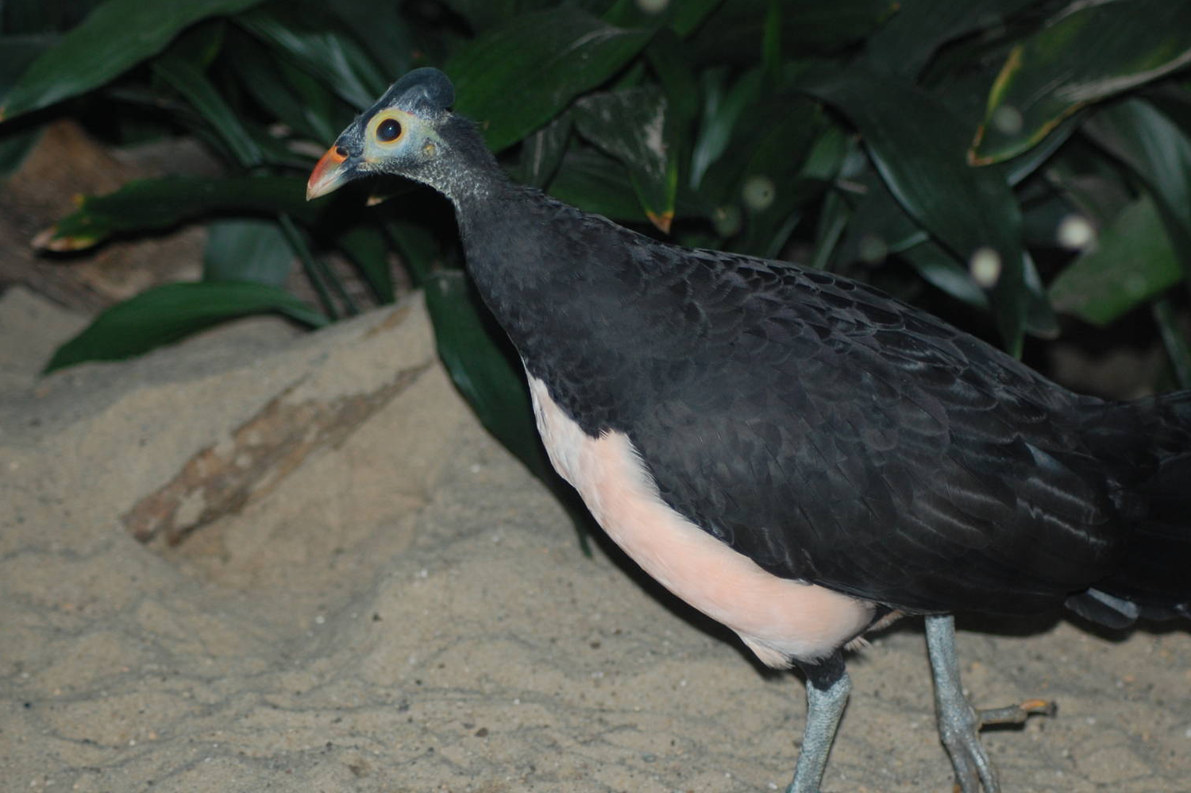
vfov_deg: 12.2
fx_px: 3703
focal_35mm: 112
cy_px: 402
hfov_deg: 18.3
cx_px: 607
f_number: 4
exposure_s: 1/60
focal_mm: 70
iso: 400
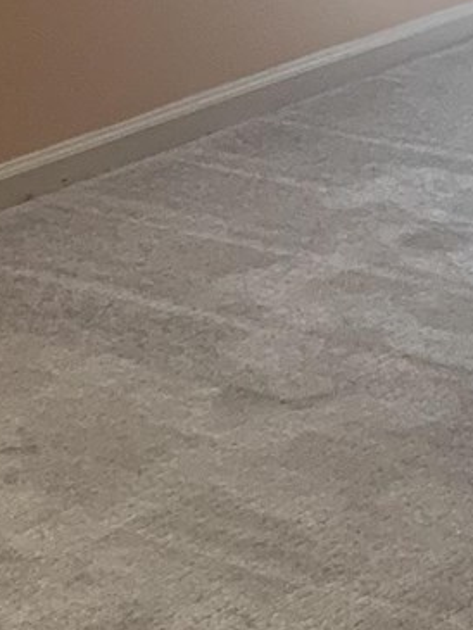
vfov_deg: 11.6
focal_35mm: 164
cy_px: -262
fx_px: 2986
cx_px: 761
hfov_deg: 8.8
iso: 100
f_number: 1.8
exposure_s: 1/86
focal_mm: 4.25
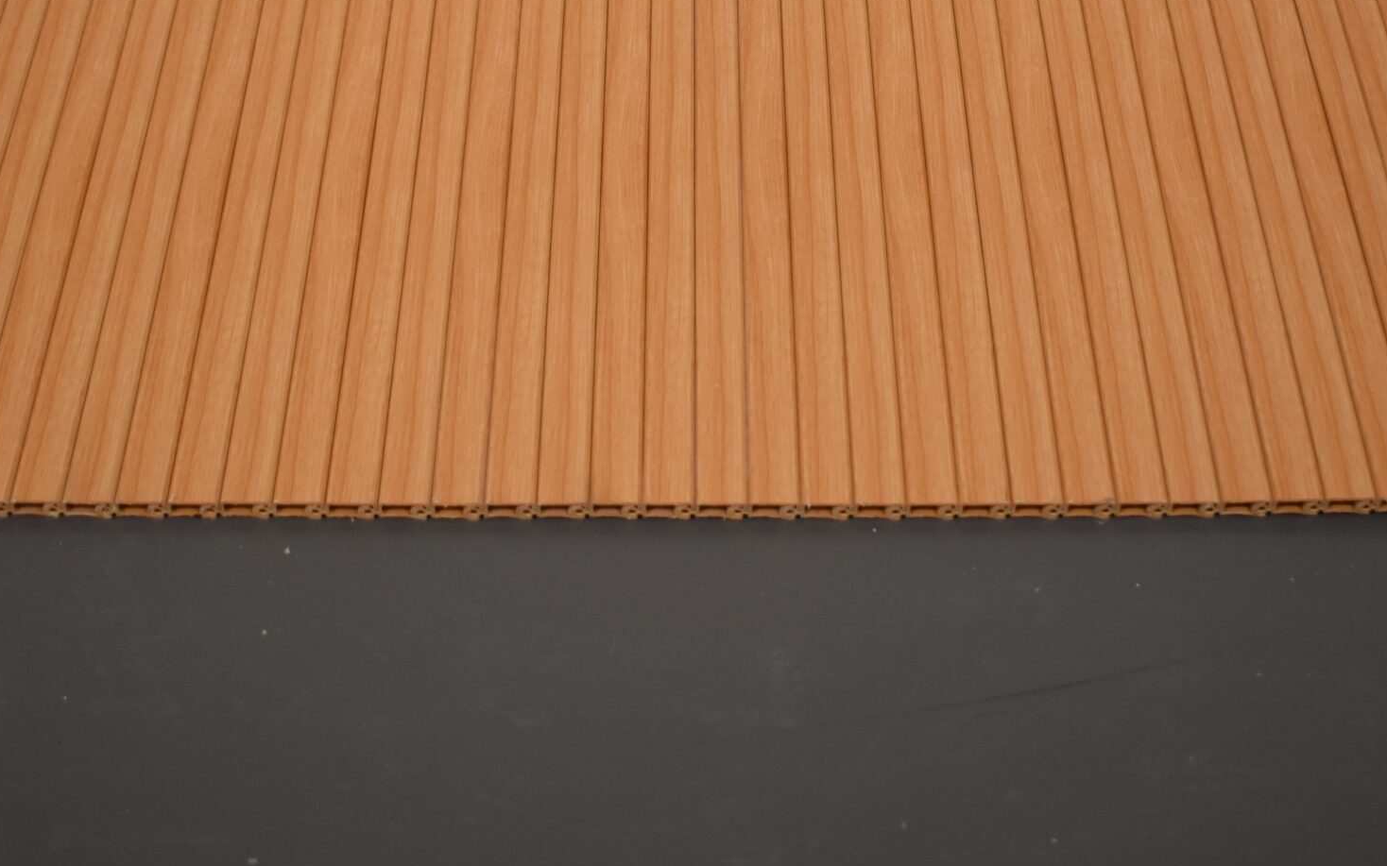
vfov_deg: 20.0
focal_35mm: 64
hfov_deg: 32.0
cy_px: 150
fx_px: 2419
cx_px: 713
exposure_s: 1/250
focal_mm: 24
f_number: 3.8
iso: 500
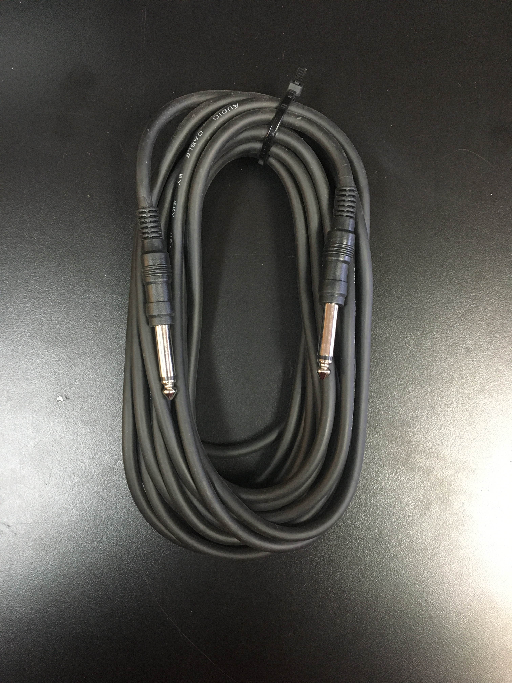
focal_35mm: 29
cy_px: 342
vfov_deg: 61.7
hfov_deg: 48.2
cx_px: 256
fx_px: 572
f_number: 2.2
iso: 200
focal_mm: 4.15
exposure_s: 1/20
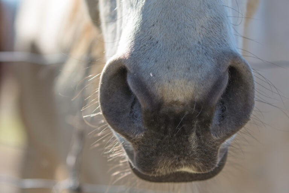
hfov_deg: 19.5
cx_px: 144
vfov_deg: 13.0
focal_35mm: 105
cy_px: 96
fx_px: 843
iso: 100
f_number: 4
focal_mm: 70
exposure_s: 1/400
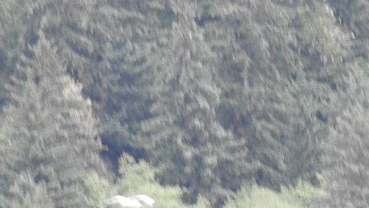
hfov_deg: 1.9
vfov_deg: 1.0
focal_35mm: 1162
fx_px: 11372
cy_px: 103
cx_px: 93
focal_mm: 89.6
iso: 400
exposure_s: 1/100
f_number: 5.6
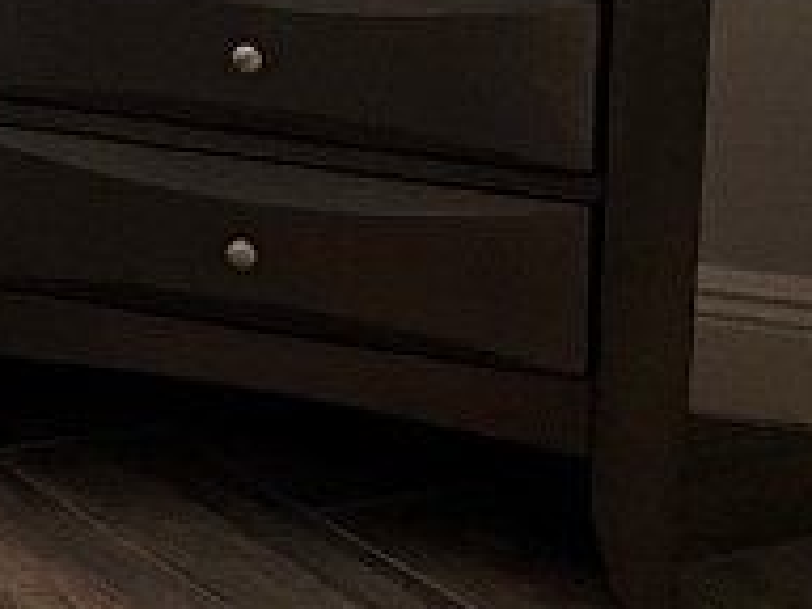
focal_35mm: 139
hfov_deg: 11.3
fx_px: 3261
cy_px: -672
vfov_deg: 9.8
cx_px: -1265
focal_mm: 5.1
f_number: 1.6
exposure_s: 1/60
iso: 160
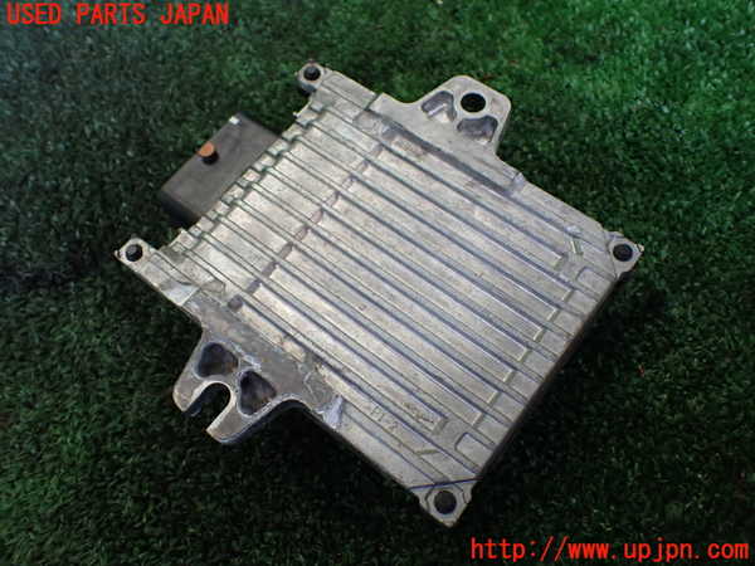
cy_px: 283
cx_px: 378
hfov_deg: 60.0
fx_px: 654
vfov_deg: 46.8
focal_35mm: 30
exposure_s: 1/125
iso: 400
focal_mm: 5.4
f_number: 2.3
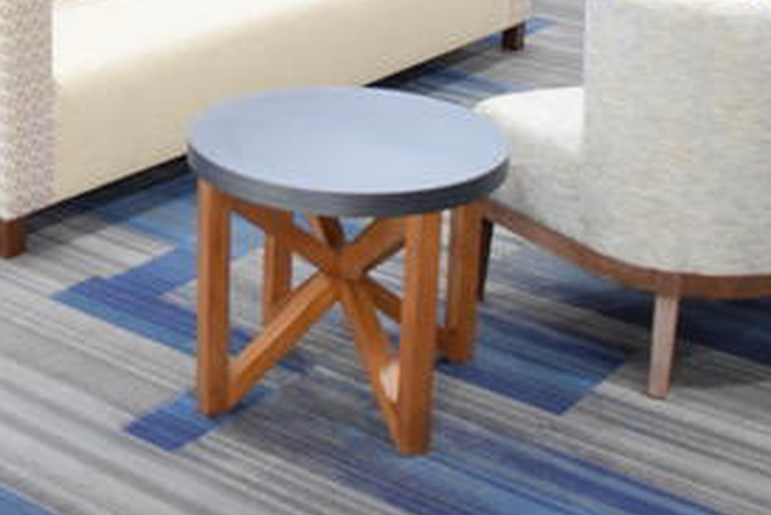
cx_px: 235
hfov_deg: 28.1
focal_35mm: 71
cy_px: -41
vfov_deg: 18.5
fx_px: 1524
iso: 1600
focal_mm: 21
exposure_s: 1/60
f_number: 3.8
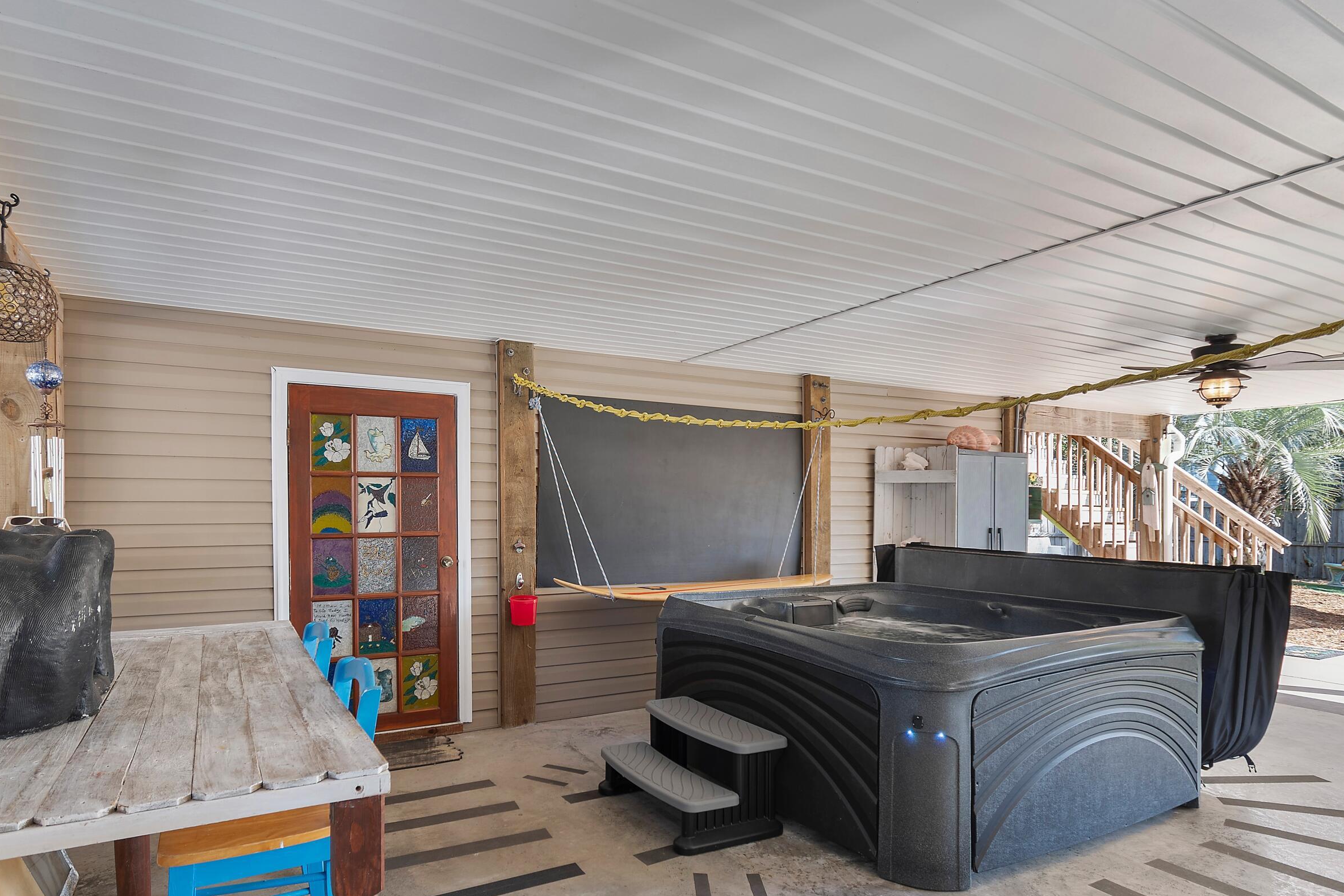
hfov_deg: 86.7
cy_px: 513
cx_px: 612
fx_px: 709
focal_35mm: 19
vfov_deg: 64.3
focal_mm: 10
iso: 100
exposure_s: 1/13
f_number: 4.5
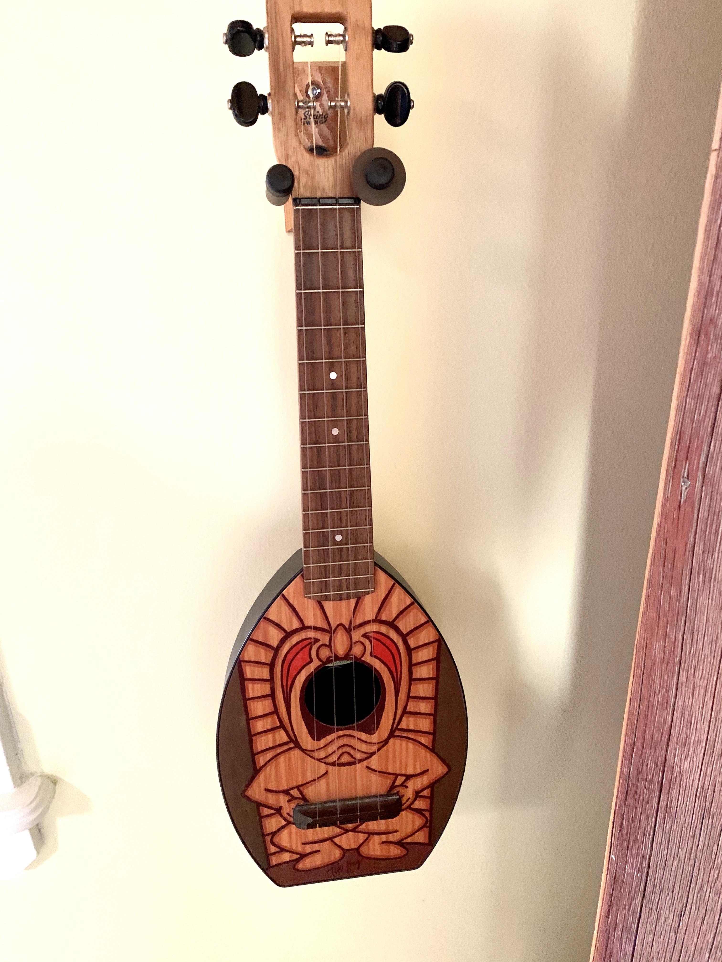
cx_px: 361
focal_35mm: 26
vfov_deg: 67.3
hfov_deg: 53.1
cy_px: 481
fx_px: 723
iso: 640
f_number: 1.8
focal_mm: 4.25
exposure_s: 1/30
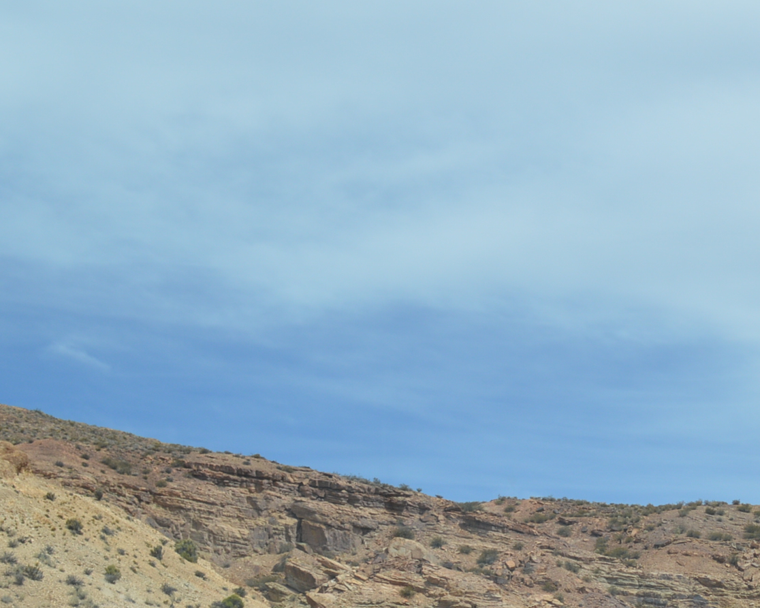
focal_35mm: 91
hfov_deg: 20.2
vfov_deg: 16.5
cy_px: 624
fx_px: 2047
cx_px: 798
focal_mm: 24
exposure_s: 1/250
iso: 100
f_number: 8
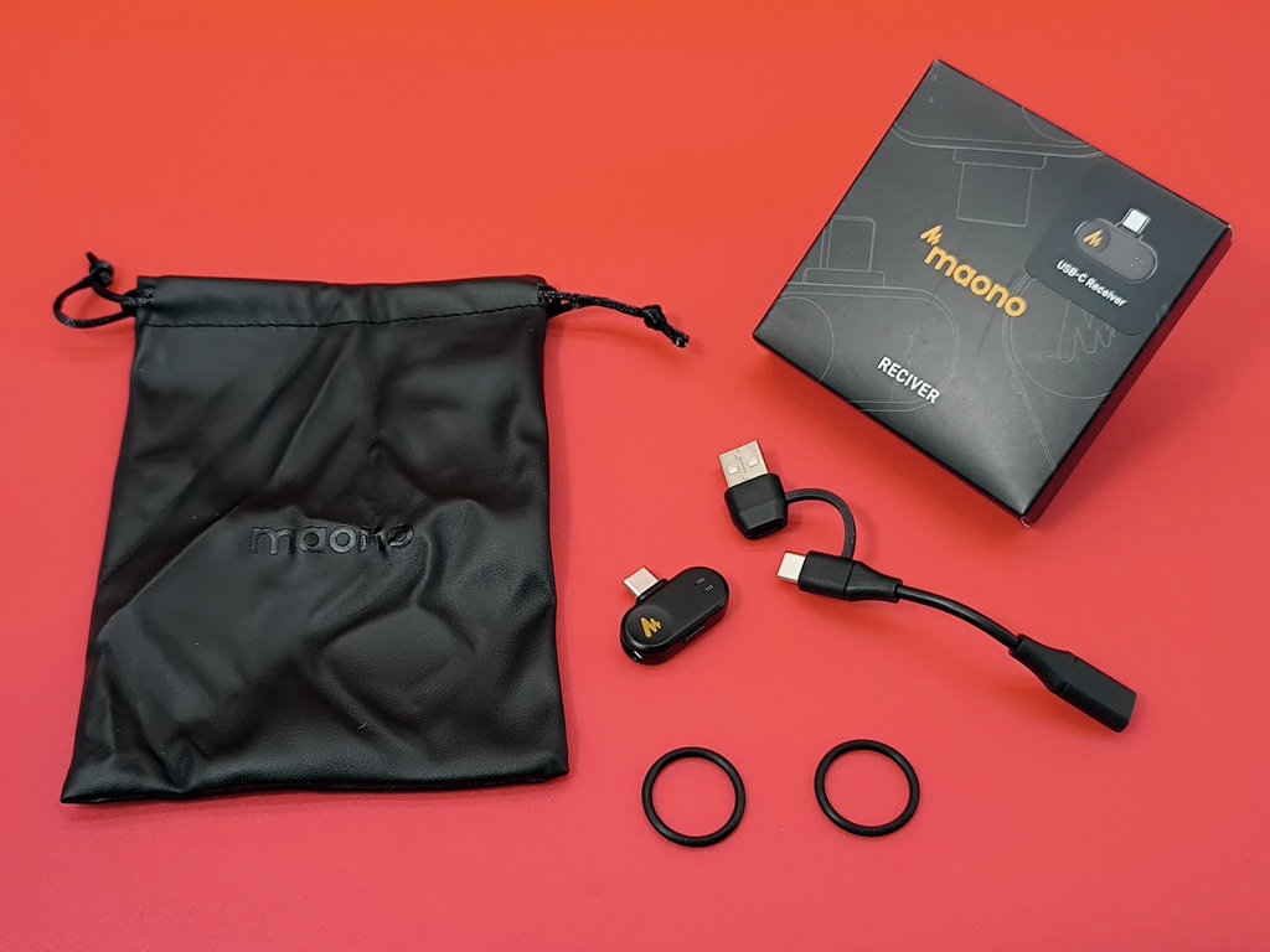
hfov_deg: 44.8
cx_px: 635
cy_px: 476
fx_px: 1541
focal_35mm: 42
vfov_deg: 34.3
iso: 500
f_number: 1.65
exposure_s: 1/50
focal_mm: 6.14
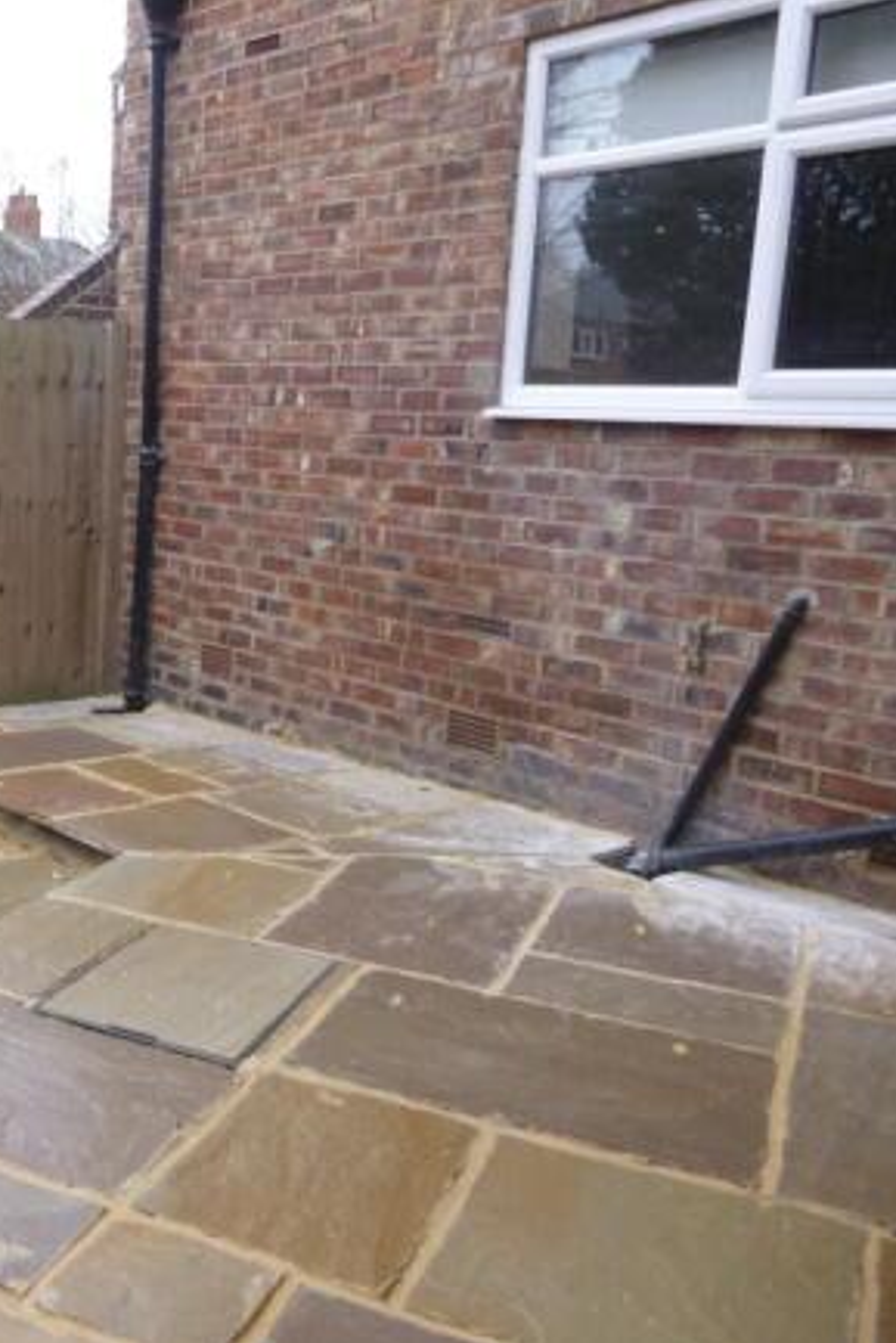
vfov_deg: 54.4
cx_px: 39
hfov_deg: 35.0
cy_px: 675
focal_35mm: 35
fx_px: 1306
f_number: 3.1
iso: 100
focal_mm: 4.5
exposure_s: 1/60
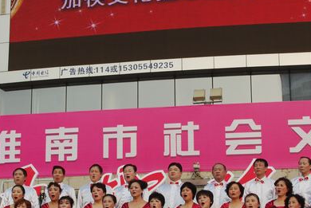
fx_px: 865
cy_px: 106
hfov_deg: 20.4
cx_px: 134
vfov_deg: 13.7
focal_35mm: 100
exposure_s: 1/125
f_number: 6.7
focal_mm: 26.25
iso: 100
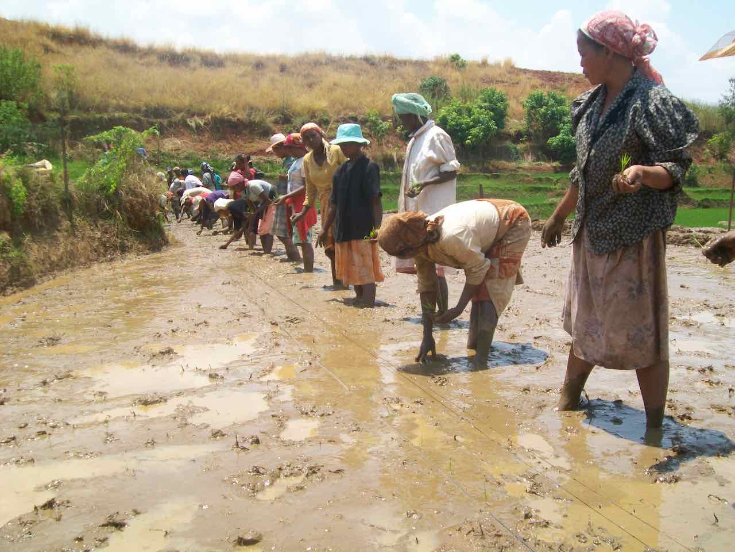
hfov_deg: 54.0
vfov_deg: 41.8
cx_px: 368
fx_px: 722
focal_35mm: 34
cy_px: 276
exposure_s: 1/320
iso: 64
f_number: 4.9
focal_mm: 6.1
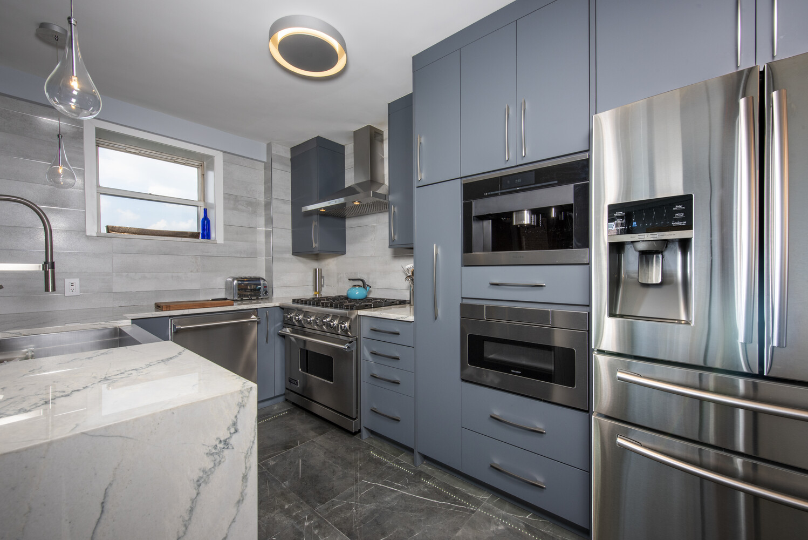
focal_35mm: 14
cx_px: 404
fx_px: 314
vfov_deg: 81.3
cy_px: 270
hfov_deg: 104.2
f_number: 10
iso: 200
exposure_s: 1/80
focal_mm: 14
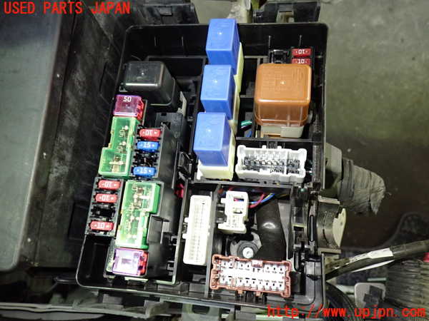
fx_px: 347
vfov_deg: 49.7
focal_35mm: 28
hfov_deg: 63.4
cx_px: 214
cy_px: 160
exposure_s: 1/30
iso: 500
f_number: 2.2
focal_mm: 5.05
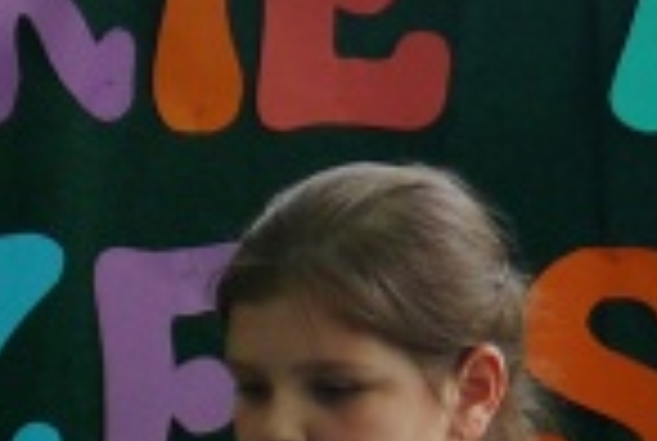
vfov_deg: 2.5
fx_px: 10204
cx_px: 418
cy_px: 223
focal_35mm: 558
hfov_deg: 3.7
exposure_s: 1/60
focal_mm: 22.2
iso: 100
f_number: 3.2
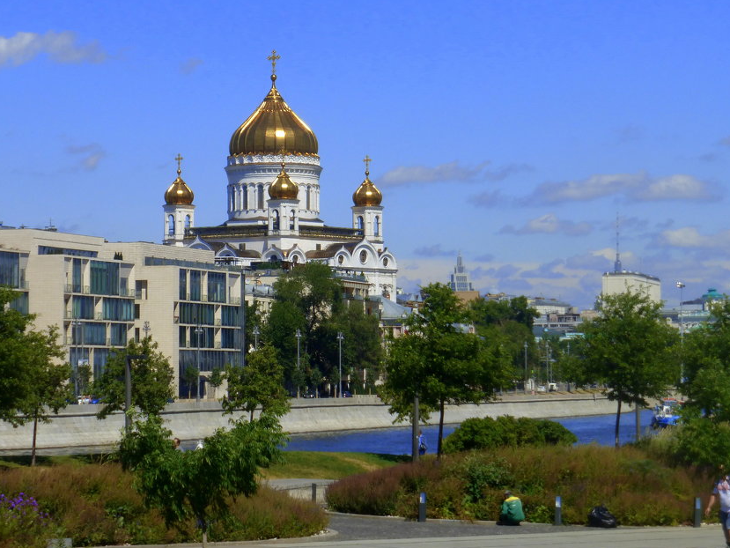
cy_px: 215
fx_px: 2826
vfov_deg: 11.1
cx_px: 269
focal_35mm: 134
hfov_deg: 14.7
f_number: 5.3
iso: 100
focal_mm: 17.1
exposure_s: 1/1000
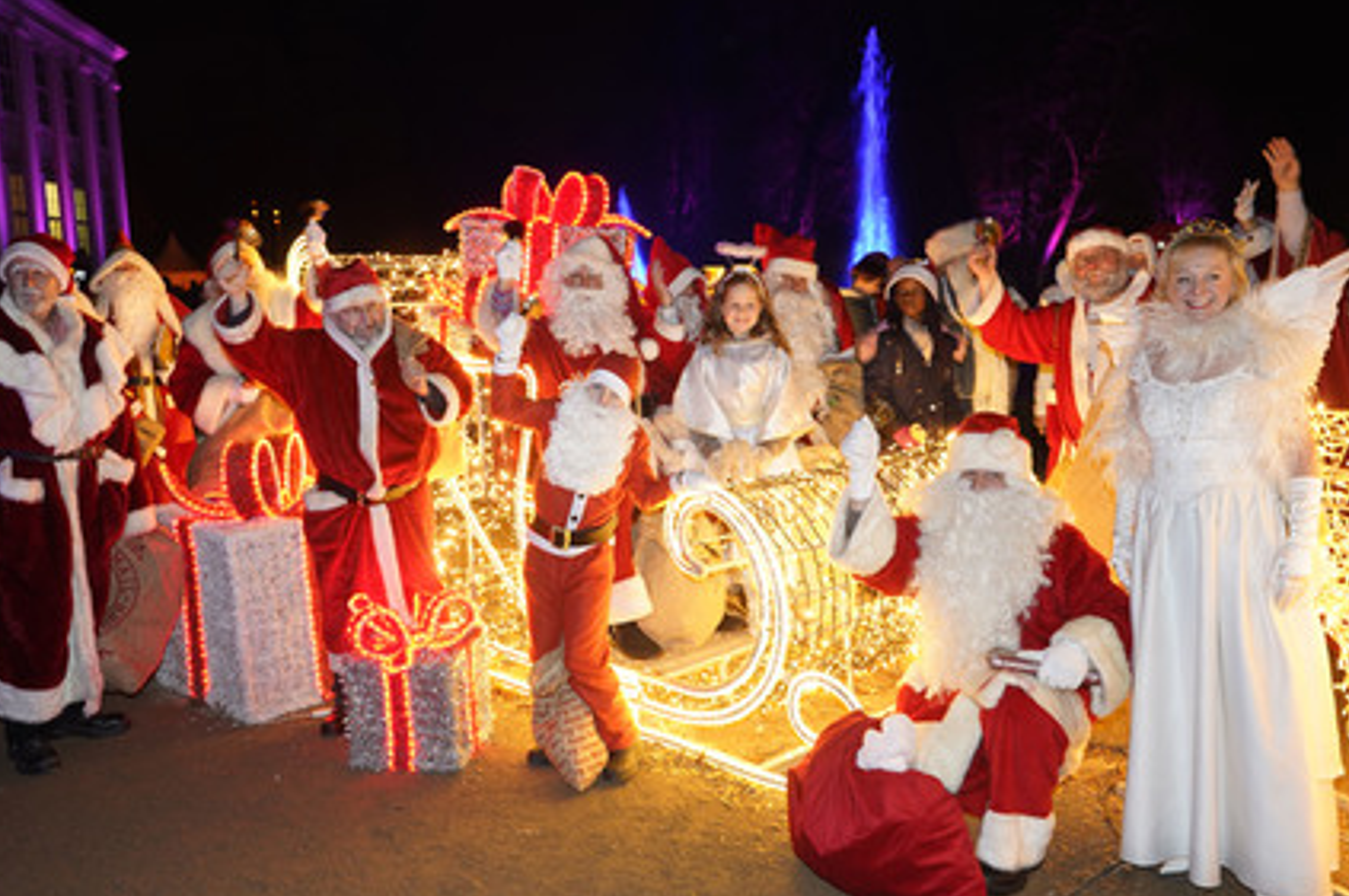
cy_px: 437
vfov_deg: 41.0
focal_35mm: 32
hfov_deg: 58.8
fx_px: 1198
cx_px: 646
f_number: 5.6
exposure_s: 1/20
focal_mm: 30
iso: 1600
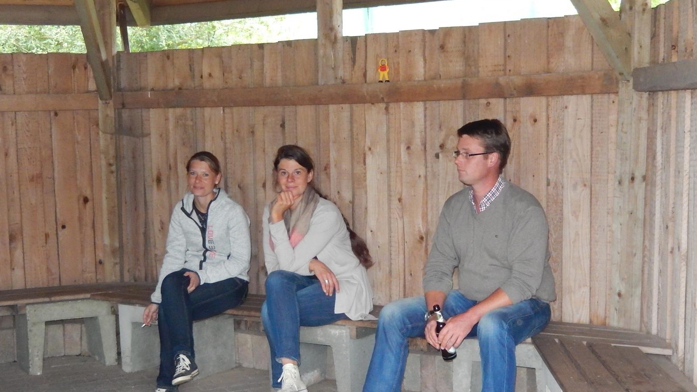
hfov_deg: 37.2
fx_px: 1035
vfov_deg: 21.4
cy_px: 235
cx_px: 349
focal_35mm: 56
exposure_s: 1/30
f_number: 4.5
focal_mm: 9.2
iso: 1400
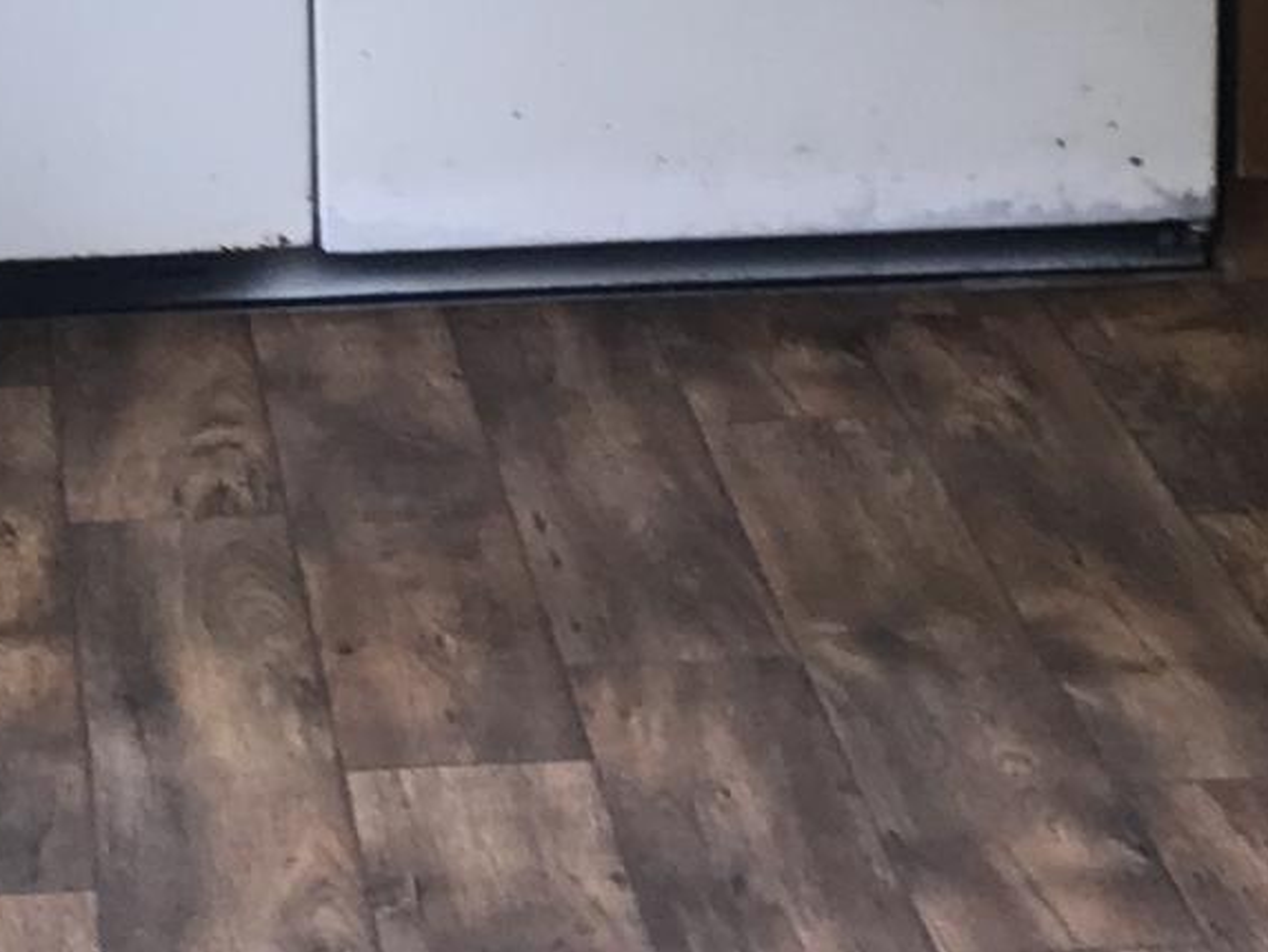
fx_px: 5388
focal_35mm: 147
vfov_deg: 10.0
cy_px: -171
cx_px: 384
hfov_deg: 13.4
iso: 32
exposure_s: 1/60
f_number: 1.8
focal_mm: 3.99
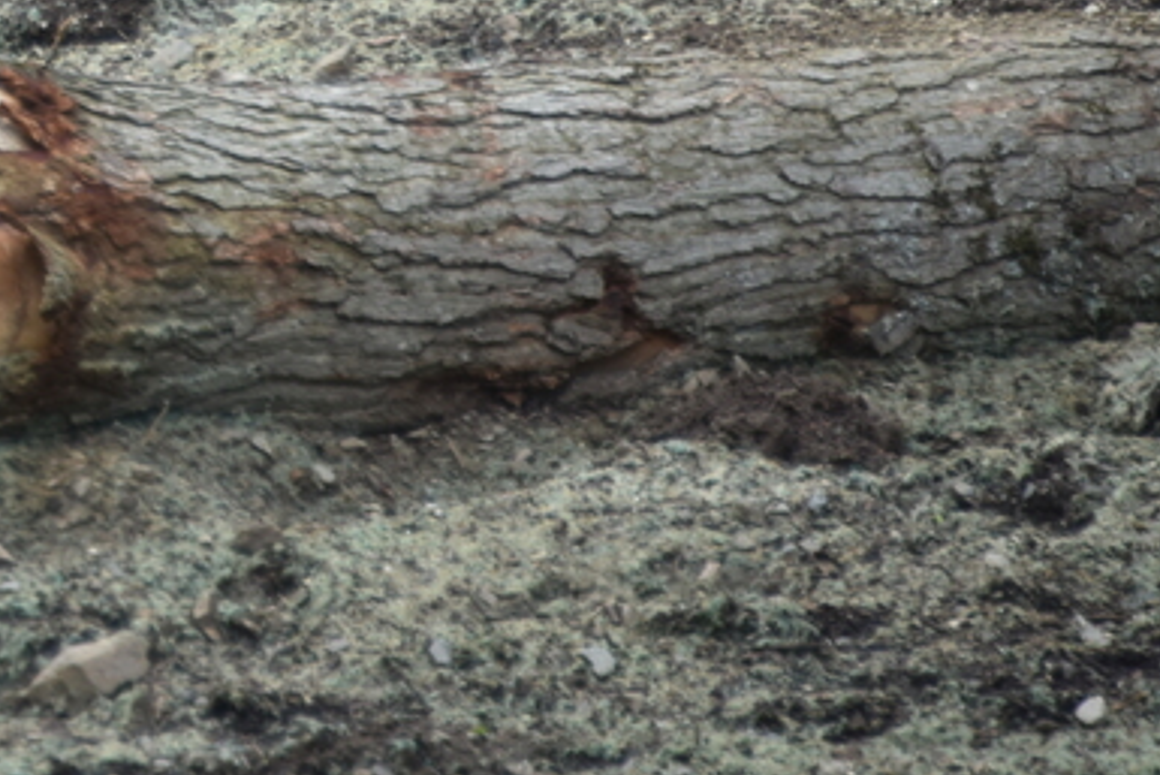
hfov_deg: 2.7
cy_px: -392
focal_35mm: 765
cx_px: -714
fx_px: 24658
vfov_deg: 1.8
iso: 400
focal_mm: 230
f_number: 5.6
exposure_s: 1/500
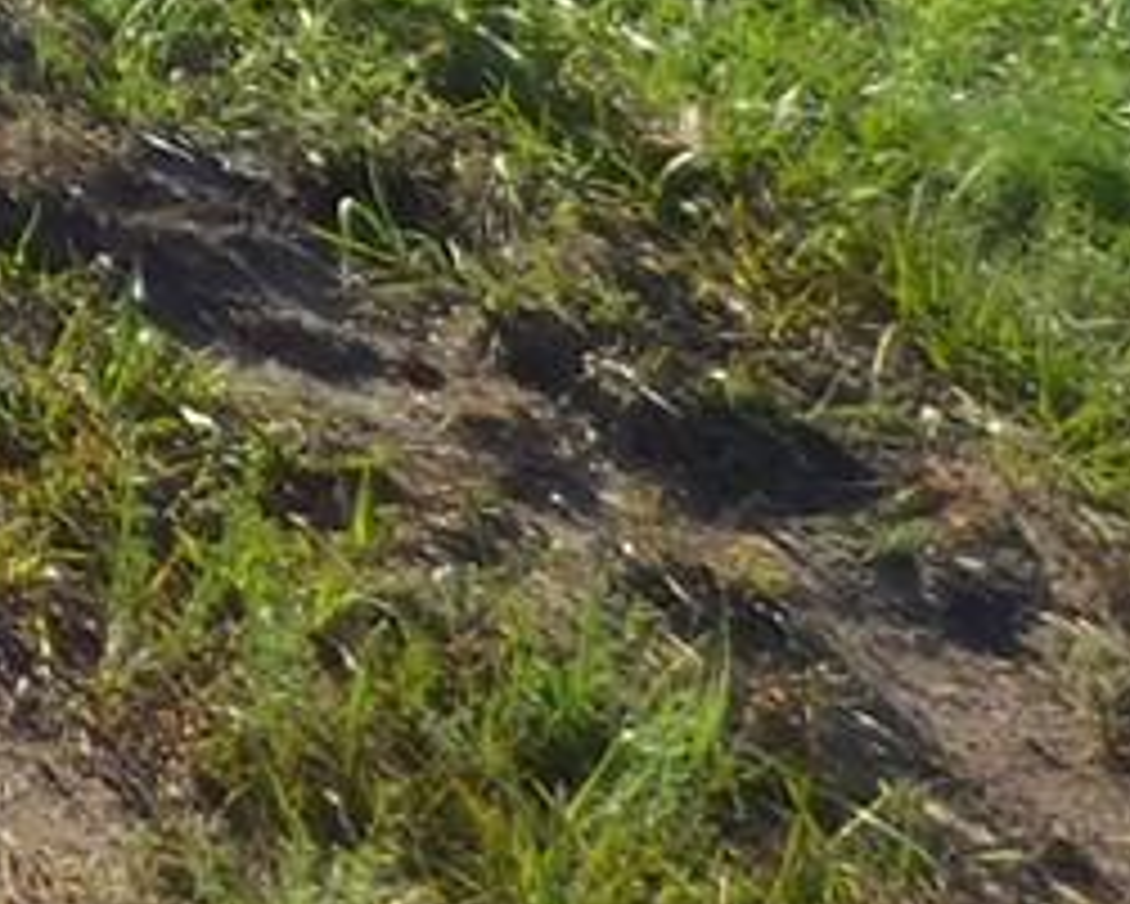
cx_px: -2436
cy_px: -1705
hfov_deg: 9.7
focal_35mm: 143
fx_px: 4784
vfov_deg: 9.0
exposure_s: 1/1250
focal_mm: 4
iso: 125
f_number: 3
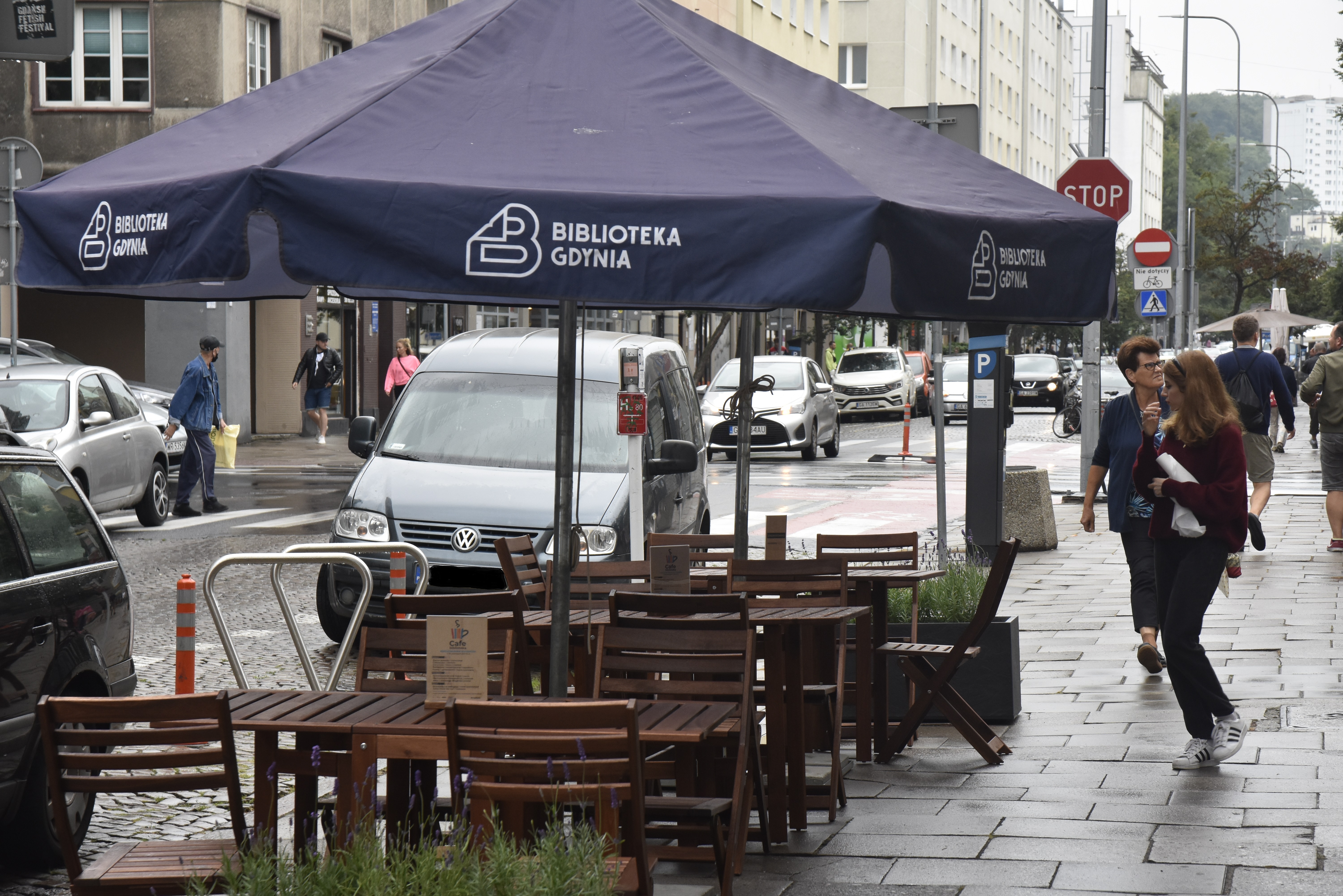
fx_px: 3917
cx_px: 672
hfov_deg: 19.5
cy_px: 448
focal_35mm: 105
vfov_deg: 13.0
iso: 800
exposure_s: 1/250
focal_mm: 70
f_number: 8
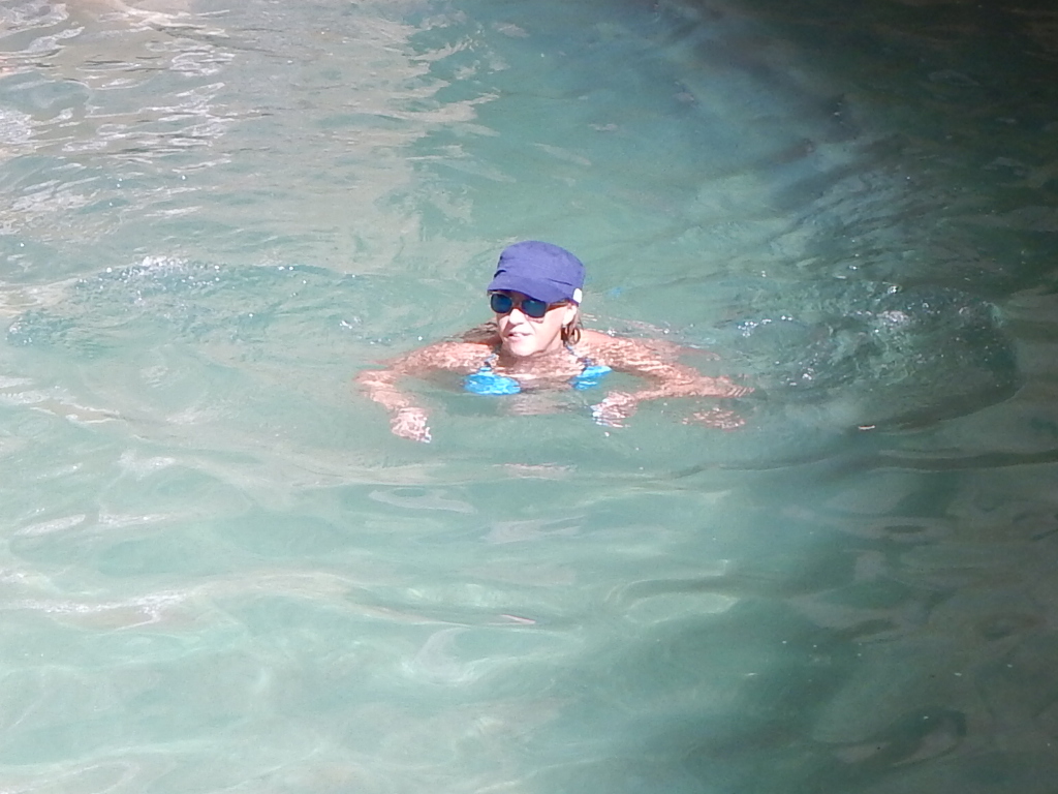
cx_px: 529
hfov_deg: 43.9
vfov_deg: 33.6
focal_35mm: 43
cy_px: 397
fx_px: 1314
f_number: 3.6
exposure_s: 1/400
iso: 125
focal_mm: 7.7
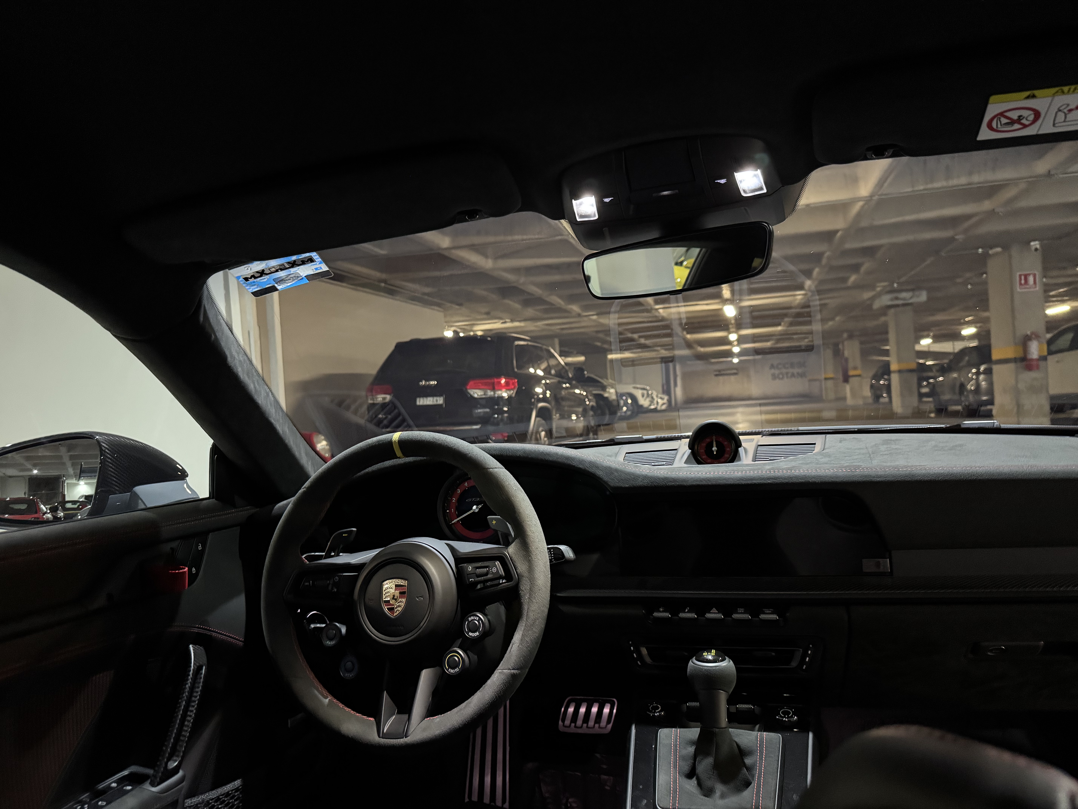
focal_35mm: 24
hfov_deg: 71.6
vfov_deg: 56.8
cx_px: 539
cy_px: 404
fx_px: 747
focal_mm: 6.76
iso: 1600
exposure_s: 1/30
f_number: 1.78
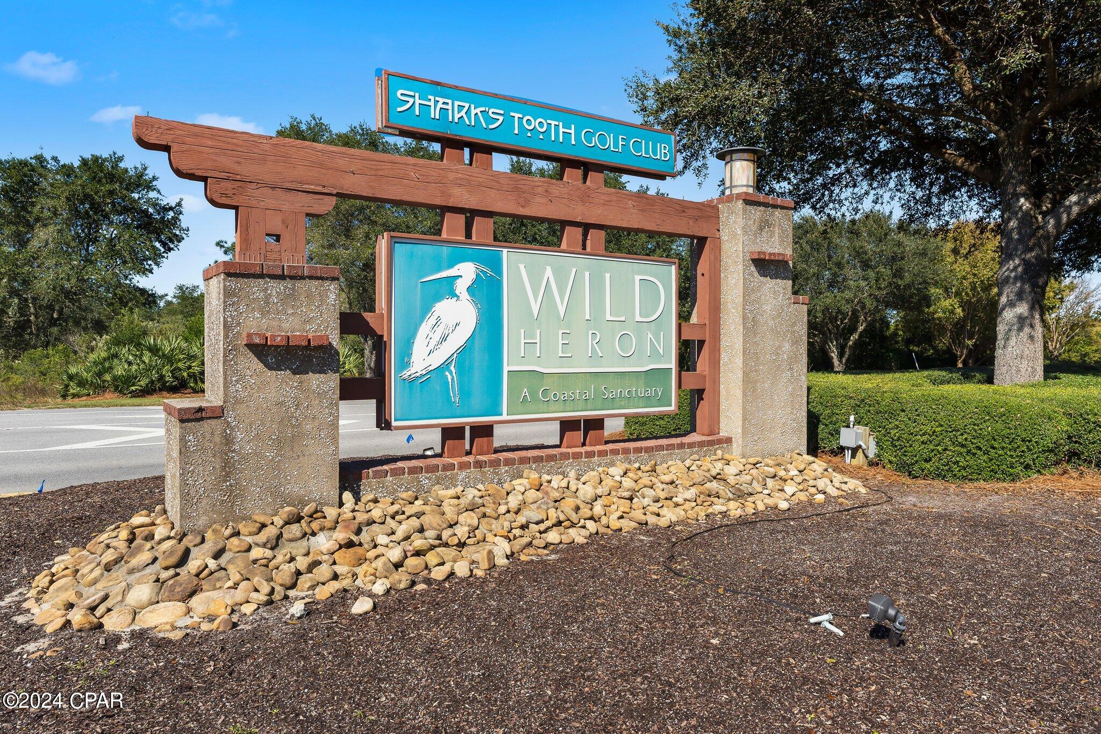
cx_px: 550
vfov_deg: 53.1
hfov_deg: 73.7
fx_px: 734
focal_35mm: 24
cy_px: 367
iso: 100
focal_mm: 24
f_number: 8
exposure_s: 1/250
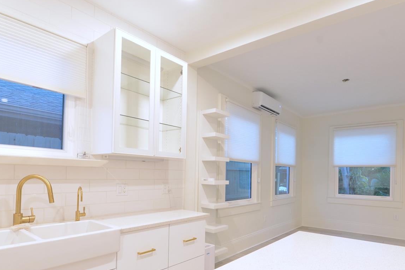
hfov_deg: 80.1
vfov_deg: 58.5
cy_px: 174
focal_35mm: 21
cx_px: 246
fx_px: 236
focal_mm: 15
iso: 1000
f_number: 5.6
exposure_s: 1/20
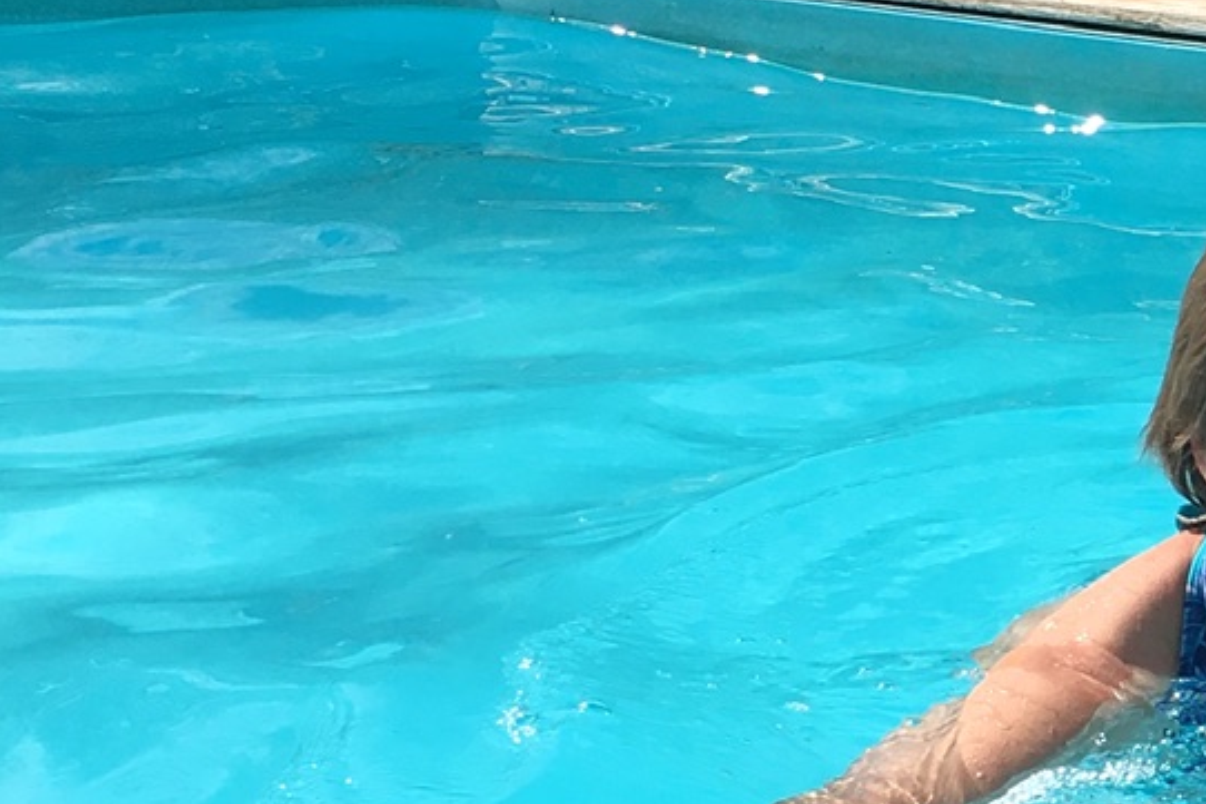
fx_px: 3818
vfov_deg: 12.0
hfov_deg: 16.7
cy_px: 361
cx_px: 1669
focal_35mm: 114
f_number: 2.2
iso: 25
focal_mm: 4.15
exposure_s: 1/1672
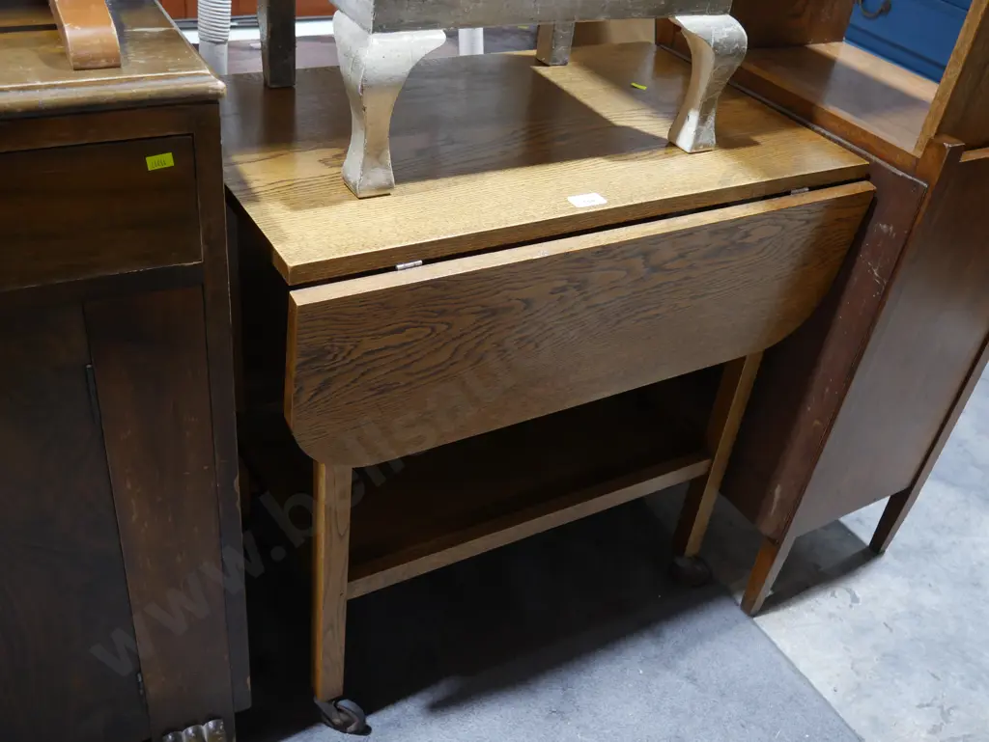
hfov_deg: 51.3
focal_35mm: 36
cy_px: 371
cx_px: 494
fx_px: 1029
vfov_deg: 39.7
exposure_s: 1/60
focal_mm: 18
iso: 640
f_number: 4
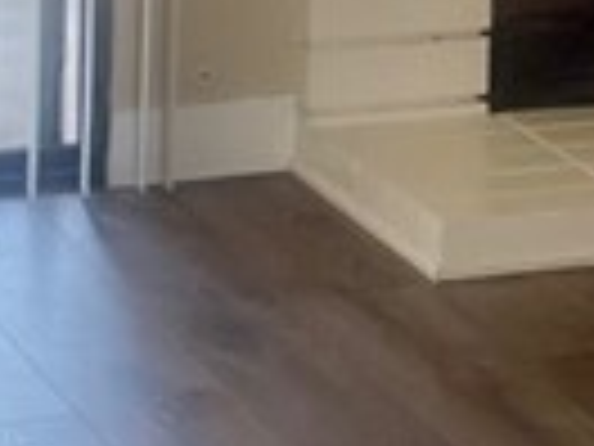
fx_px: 3466
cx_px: 378
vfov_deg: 7.2
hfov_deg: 9.8
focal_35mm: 202
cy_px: -252
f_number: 1.6
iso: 50
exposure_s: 1/121
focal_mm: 5.1
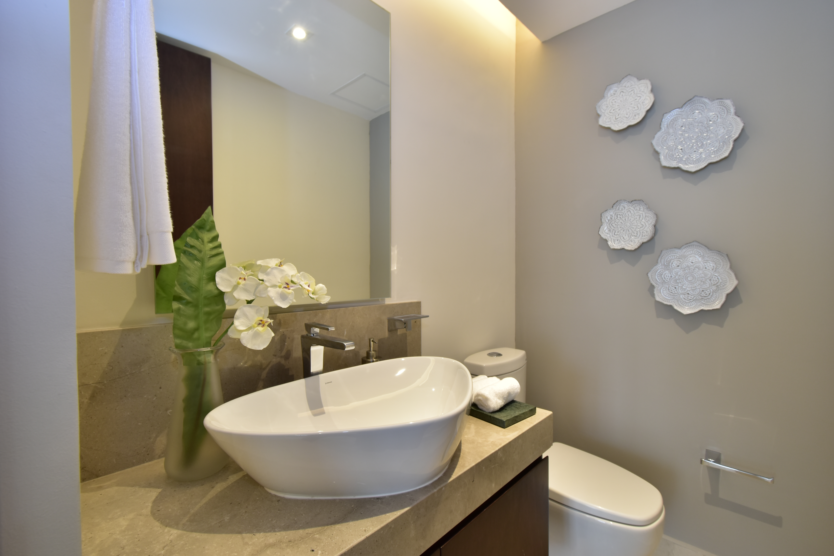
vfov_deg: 77.3
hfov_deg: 100.4
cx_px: 417
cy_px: 278
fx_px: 347
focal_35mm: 15
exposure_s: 1/10
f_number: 5.6
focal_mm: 10
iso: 200
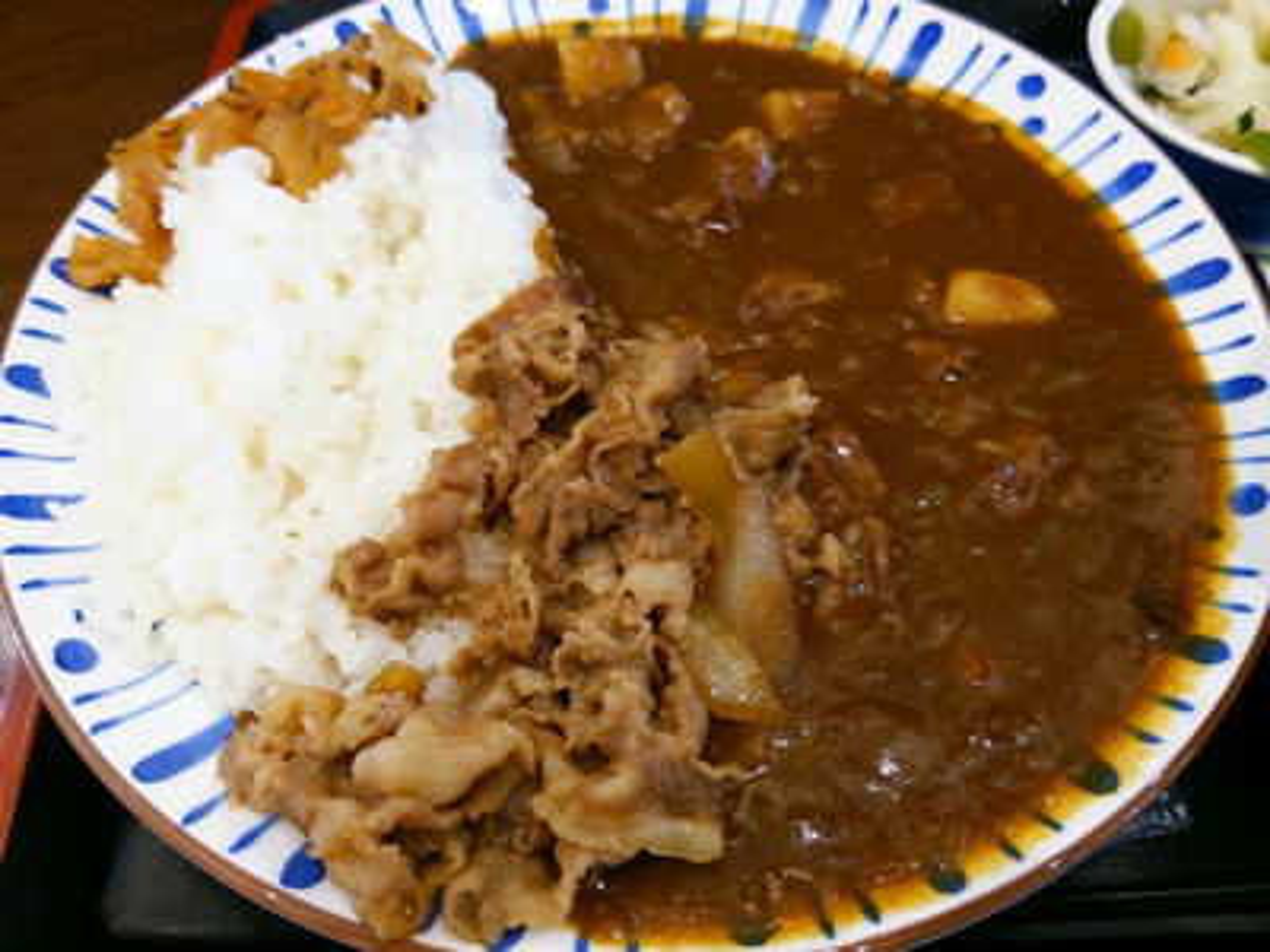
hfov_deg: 60.0
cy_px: 476
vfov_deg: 46.8
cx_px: 635
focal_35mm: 30
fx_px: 1101
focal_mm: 4.06
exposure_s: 1/44
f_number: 1.94
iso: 80
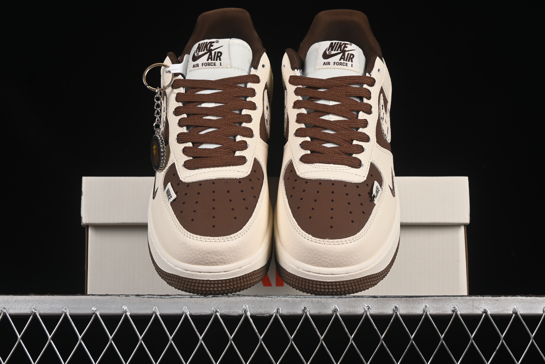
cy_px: 182
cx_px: 272
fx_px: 1135
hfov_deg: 27.0
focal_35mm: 75
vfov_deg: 18.2
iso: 160
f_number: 8
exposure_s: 1/80
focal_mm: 50
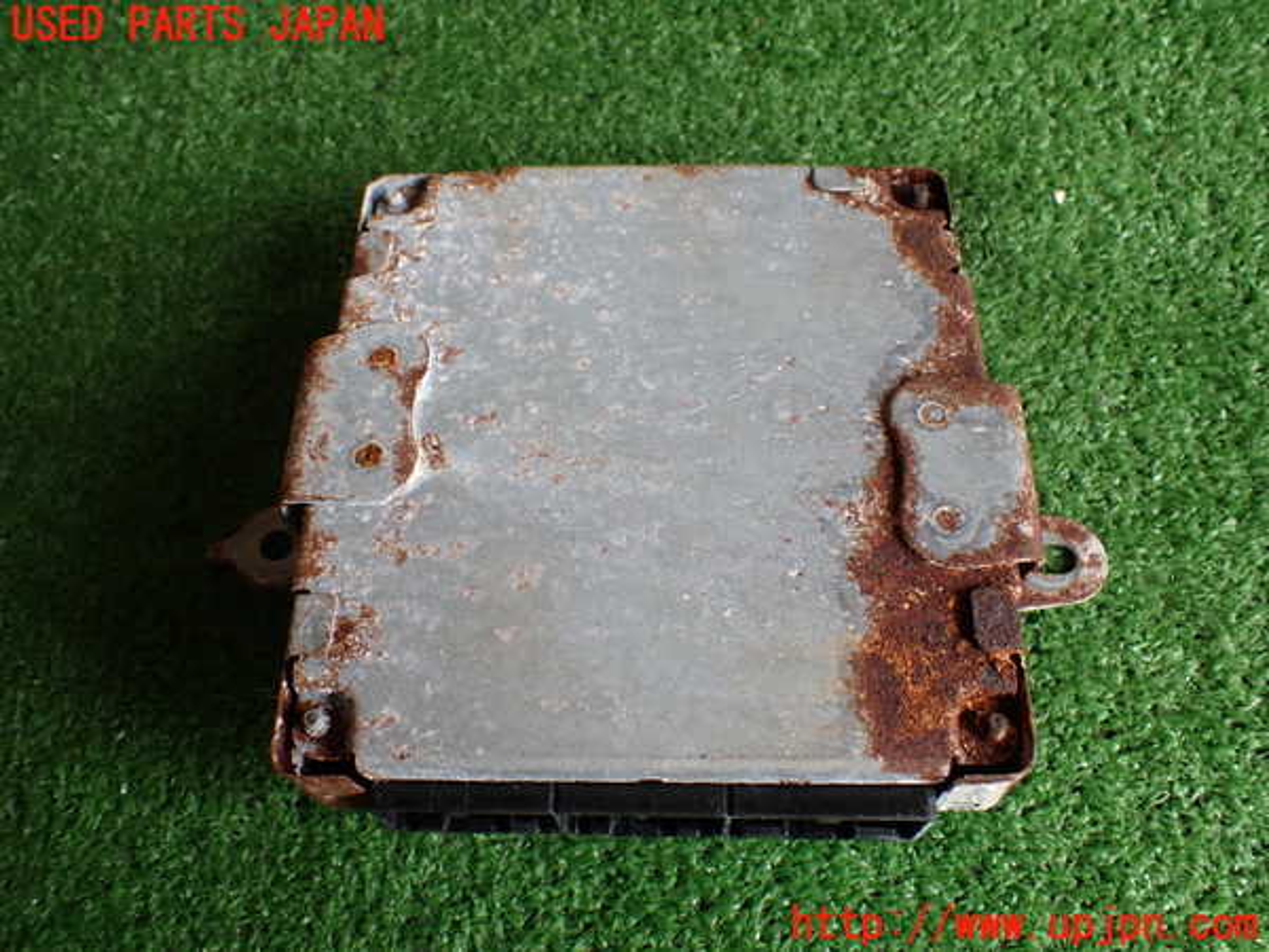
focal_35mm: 30
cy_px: 476
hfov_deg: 60.0
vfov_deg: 46.8
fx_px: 1100
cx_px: 634
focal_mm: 5.4
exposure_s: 1/125
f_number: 2.3
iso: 160
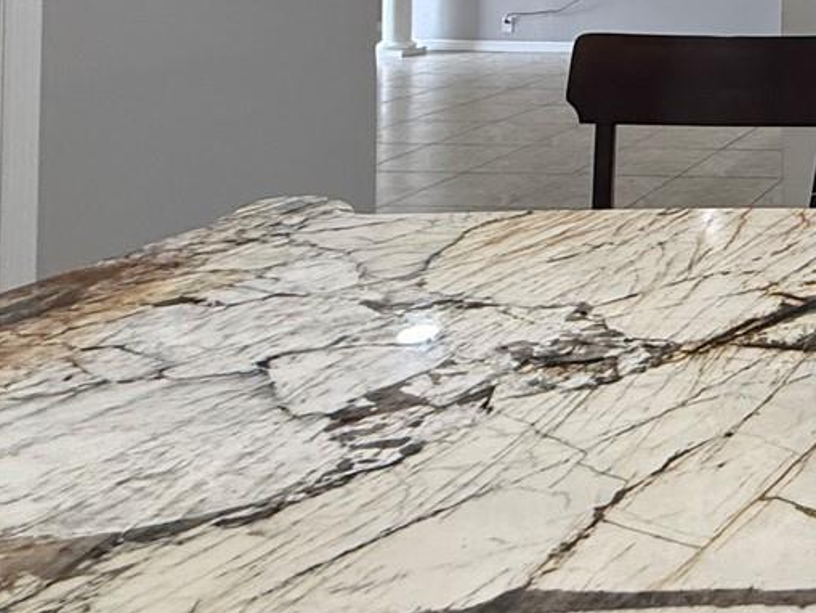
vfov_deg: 28.7
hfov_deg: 30.8
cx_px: 1124
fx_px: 1037
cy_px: -117
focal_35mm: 44
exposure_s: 1/120
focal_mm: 2.22
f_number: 2.2
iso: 250
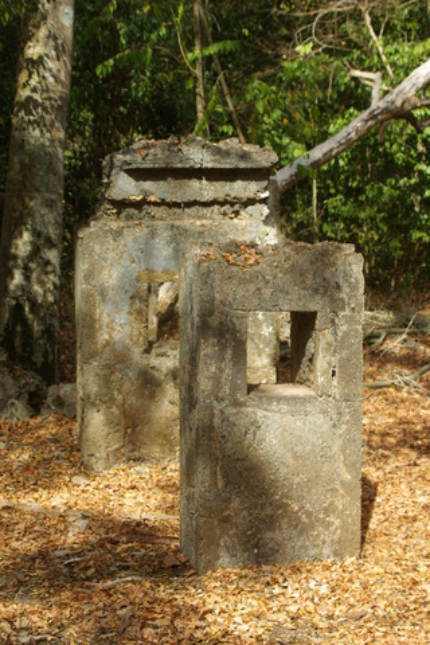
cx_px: 215
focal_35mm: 75
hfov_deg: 18.2
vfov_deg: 27.0
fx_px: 1344
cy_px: 322
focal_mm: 50
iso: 100
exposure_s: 1/180
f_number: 6.7
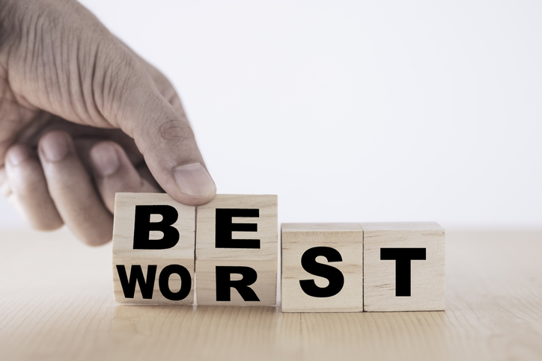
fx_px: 1355
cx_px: 271
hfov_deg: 22.6
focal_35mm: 90
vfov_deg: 15.2
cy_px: 180
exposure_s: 1/60
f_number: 3.6
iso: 100
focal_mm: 60
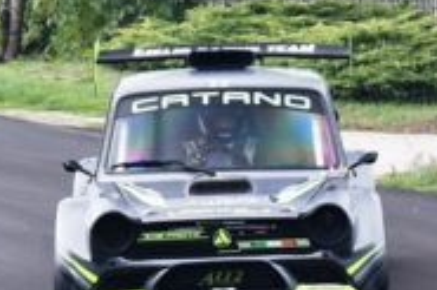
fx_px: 4803
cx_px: 411
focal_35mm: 396
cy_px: 50
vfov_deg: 3.5
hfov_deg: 5.2
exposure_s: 1/500
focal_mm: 70
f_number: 5.3
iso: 1000
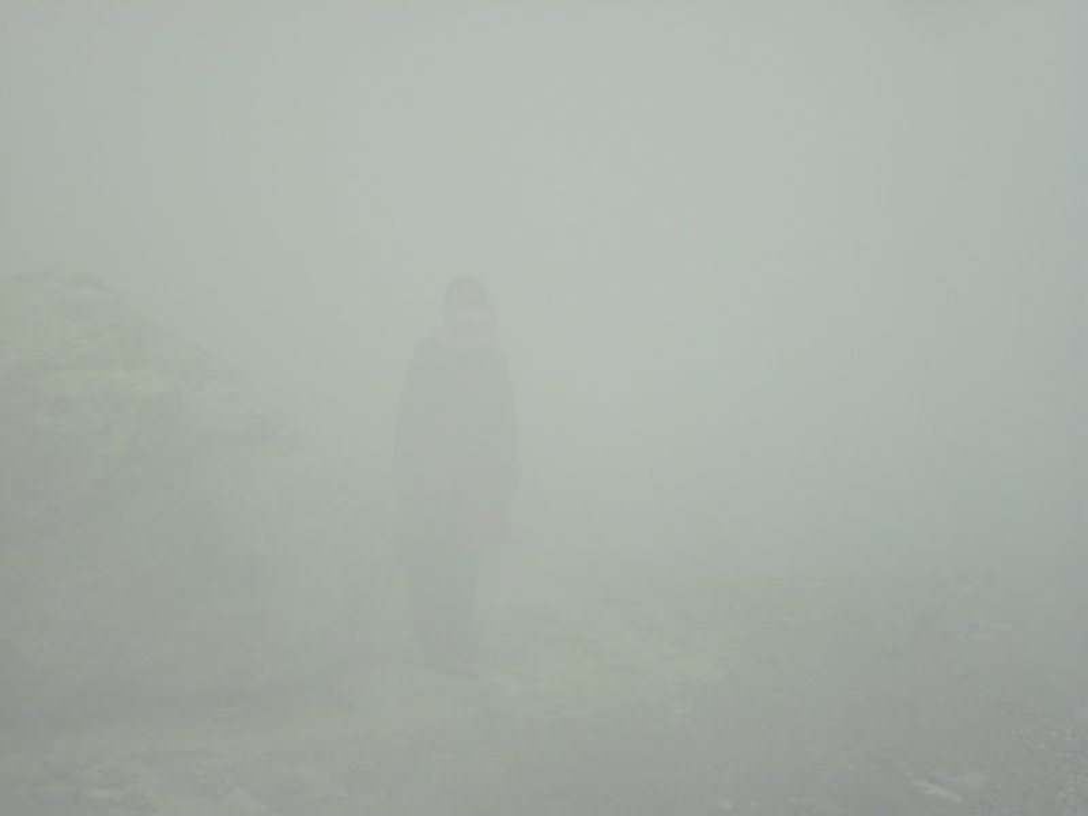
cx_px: 544
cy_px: 408
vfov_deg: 26.6
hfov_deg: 34.9
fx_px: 1729
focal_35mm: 55
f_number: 9.7
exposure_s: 1/200
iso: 100
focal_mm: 9
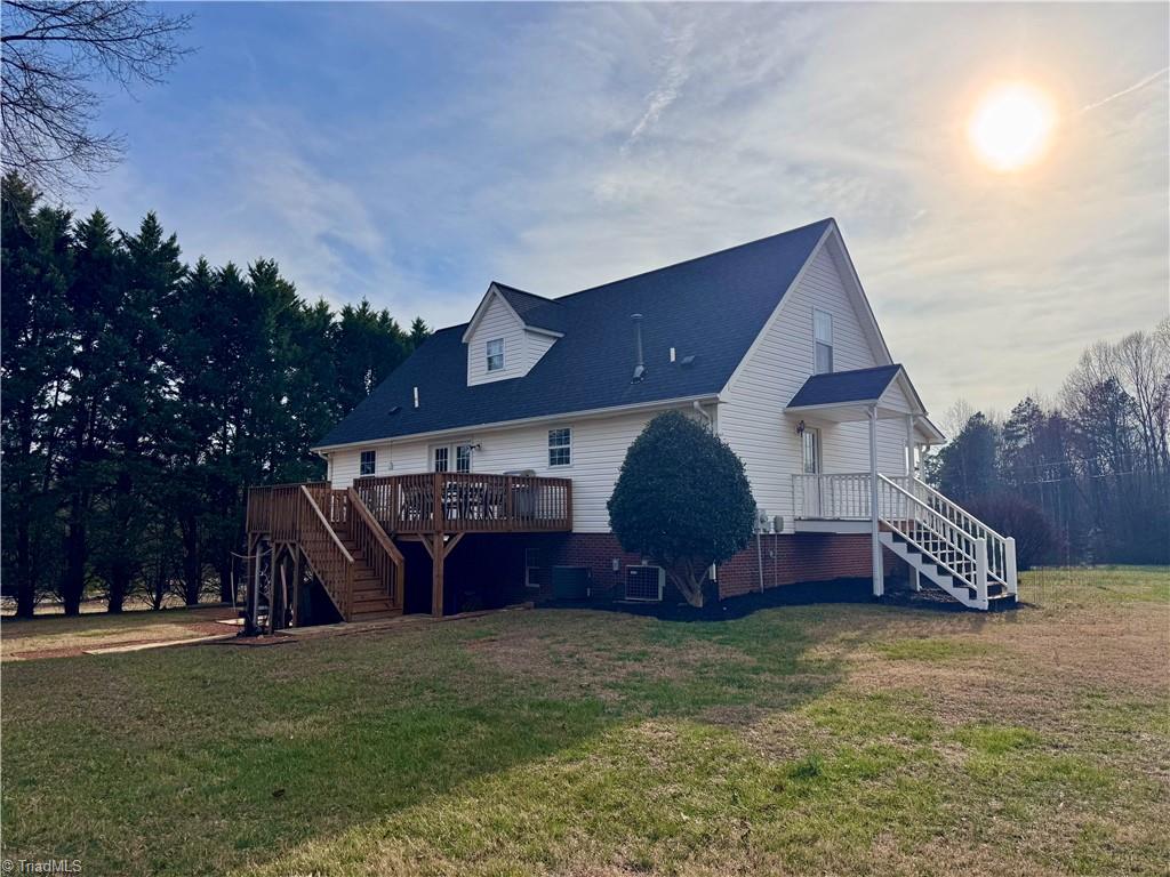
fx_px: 811
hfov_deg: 71.6
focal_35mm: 24
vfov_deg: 56.8
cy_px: 438
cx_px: 585
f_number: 1.78
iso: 80
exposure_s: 1/12346
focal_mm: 6.76
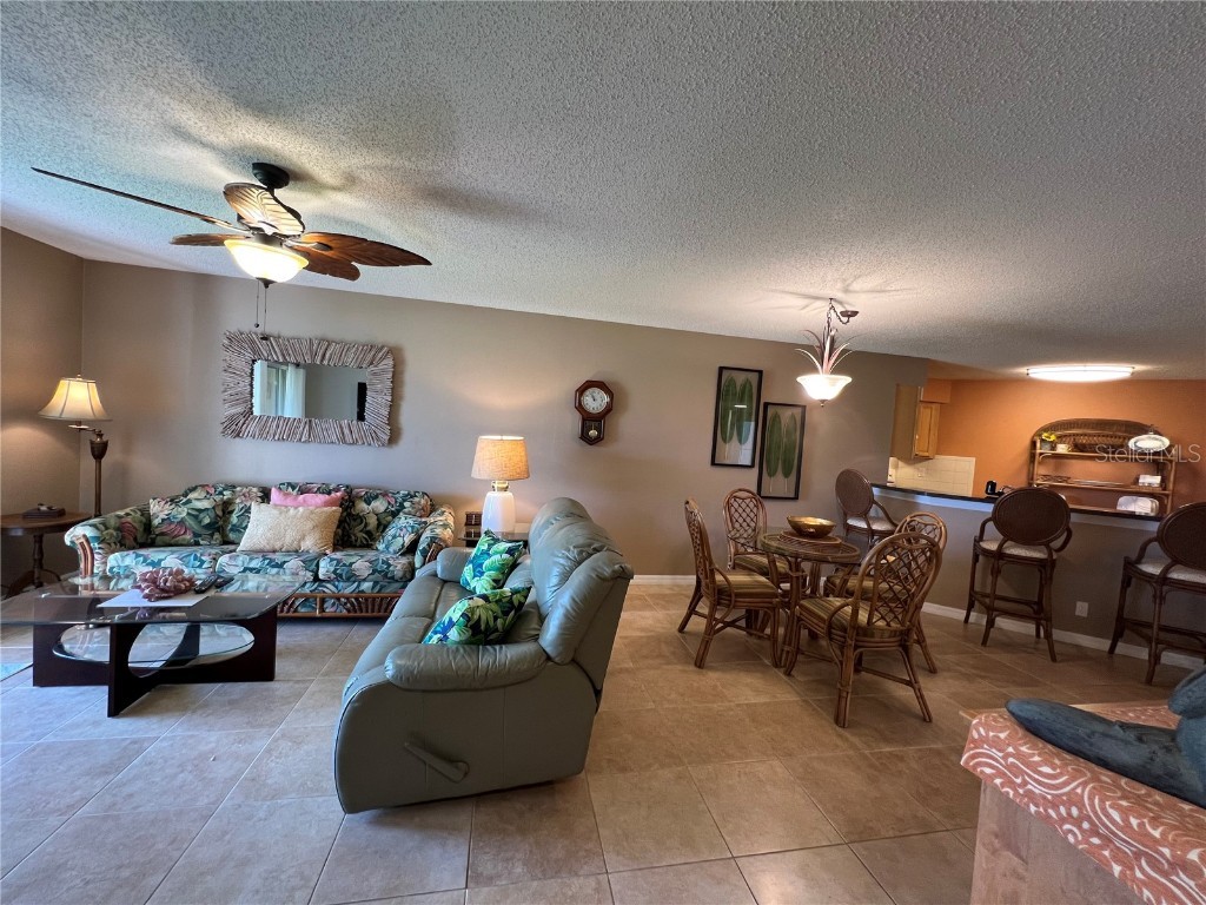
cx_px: 603
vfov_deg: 89.9
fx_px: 453
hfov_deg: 106.2
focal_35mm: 13
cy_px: 452
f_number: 1.8
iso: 125
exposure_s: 1/60
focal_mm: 1.57
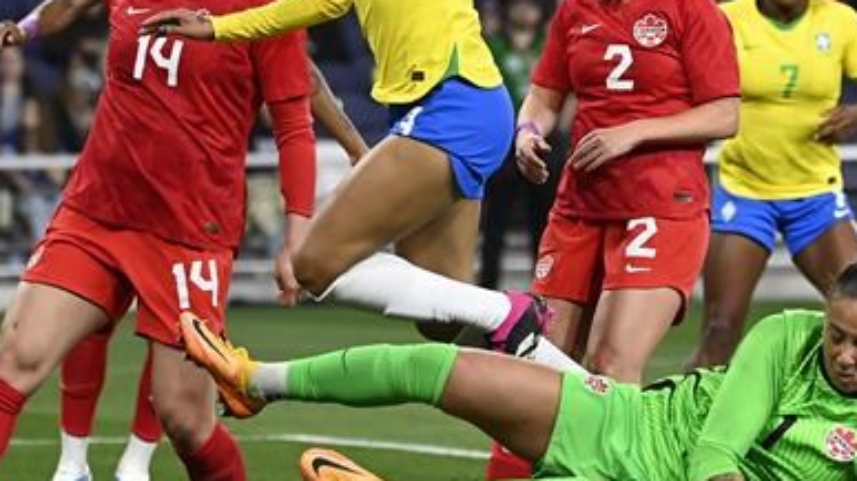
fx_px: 7198
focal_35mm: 317
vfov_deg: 3.8
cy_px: 185
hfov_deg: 6.8
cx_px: 454
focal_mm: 180
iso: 5000
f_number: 4
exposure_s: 1/2000
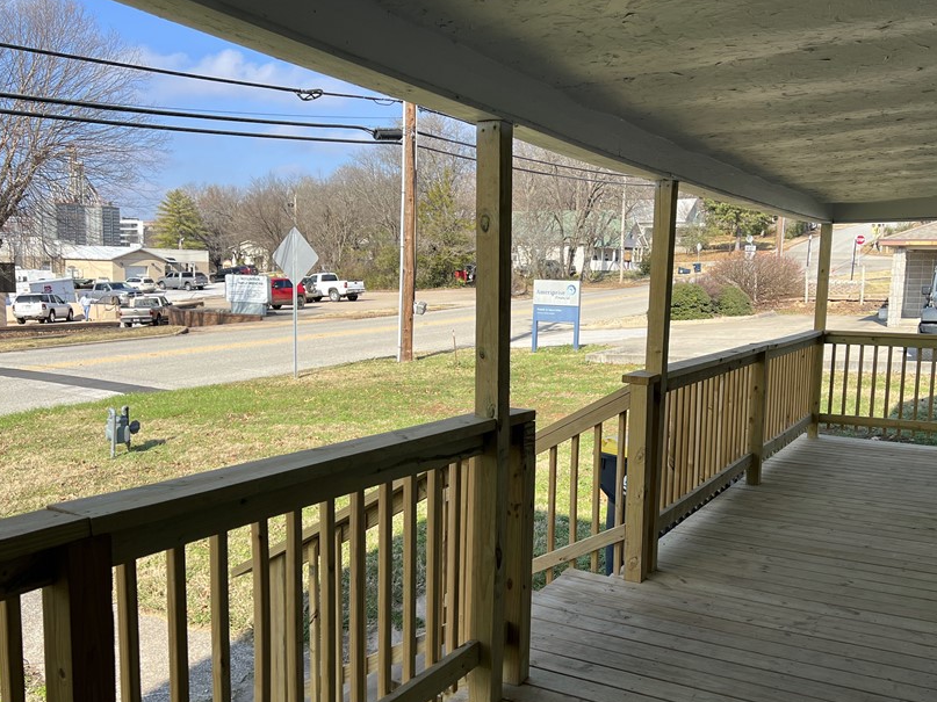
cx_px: 511
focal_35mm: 33
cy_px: 381
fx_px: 893
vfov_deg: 42.9
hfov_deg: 55.3
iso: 50
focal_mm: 5.7
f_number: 1.5
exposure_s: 1/2457
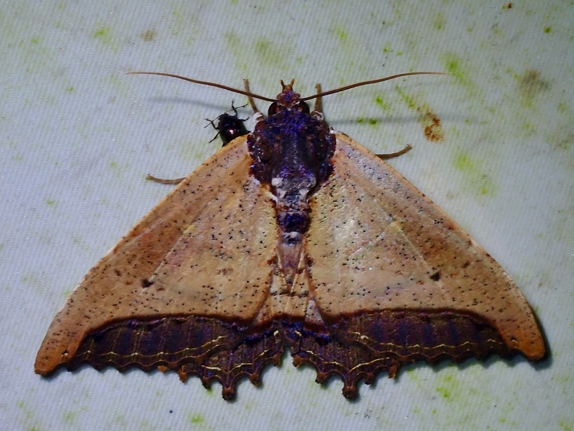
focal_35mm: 100
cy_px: 216
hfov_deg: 19.6
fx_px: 1658
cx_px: 287
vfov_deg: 14.8
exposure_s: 1/400
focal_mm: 18
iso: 200
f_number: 6.3
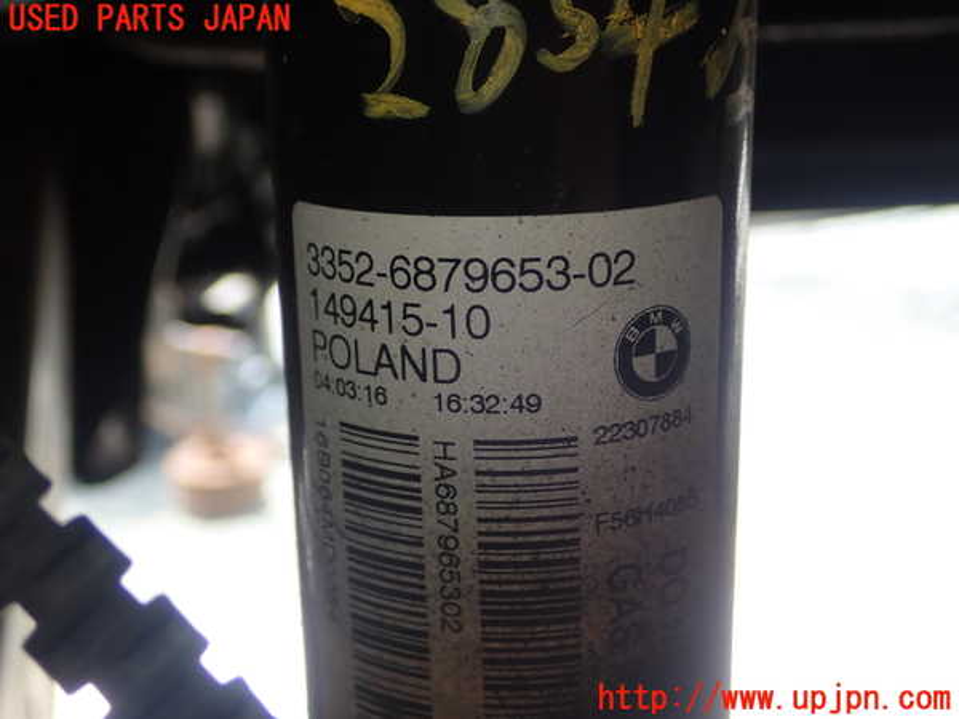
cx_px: 480
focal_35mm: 49
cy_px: 360
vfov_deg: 29.7
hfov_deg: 38.9
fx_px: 1357
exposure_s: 1/100
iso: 125
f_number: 3.2
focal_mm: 8.99
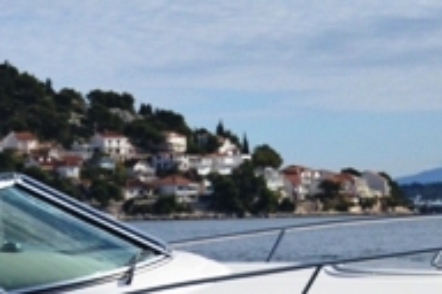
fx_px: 2590
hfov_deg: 9.7
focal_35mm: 211
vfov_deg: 6.5
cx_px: 46
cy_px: 175
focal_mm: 30
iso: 140
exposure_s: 1/2500
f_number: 4
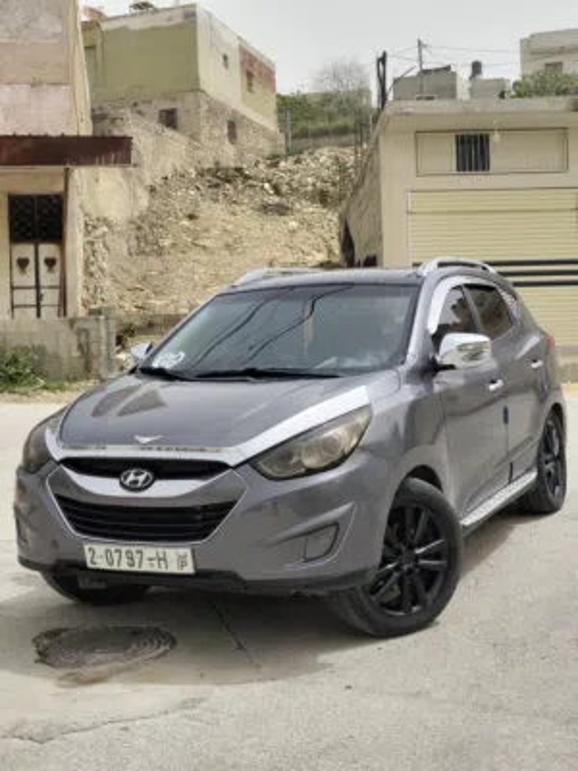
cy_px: 386
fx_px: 1135
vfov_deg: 37.5
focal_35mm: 51
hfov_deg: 28.6
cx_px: 289
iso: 50
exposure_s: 1/1320
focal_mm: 6.19
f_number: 1.65
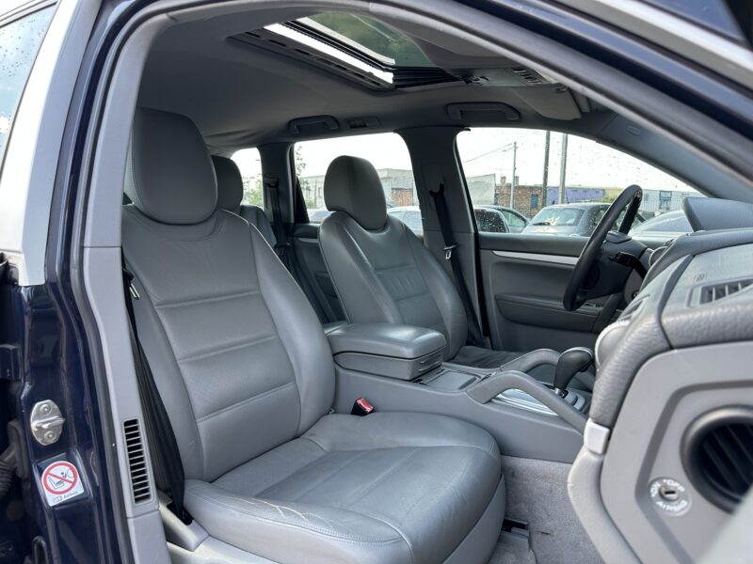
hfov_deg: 71.6
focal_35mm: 24
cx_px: 376
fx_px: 522
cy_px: 282
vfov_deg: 56.8
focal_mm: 6.86
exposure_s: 1/426
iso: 80
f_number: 1.78
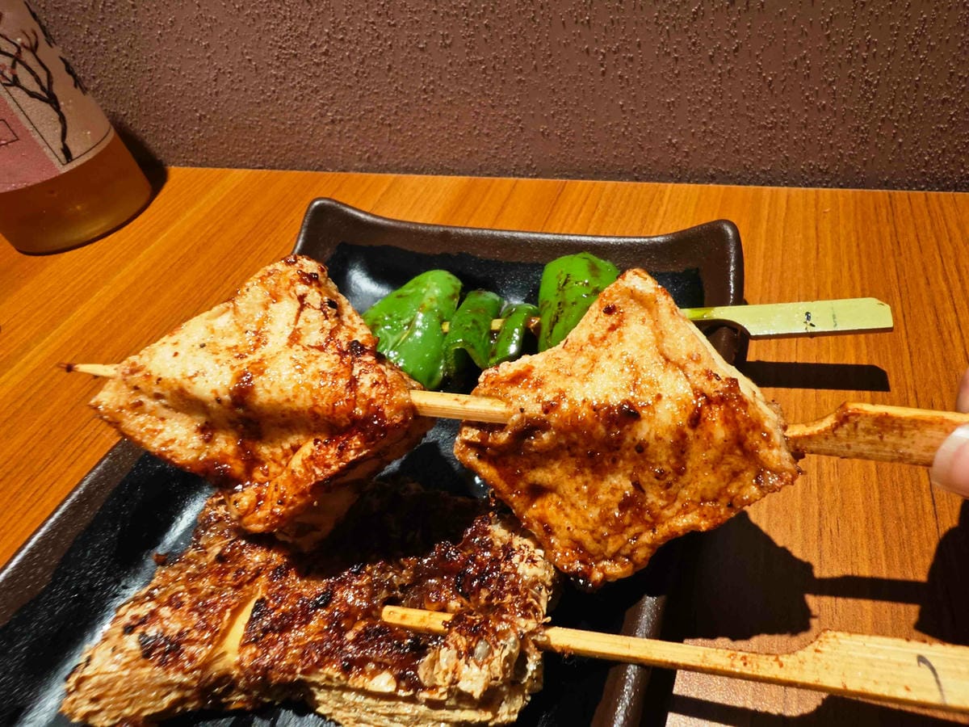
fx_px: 644
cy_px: 364
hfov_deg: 73.9
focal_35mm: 23
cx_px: 484
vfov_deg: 58.9
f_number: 1.8
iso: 125
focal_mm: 2.03
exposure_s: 1/40
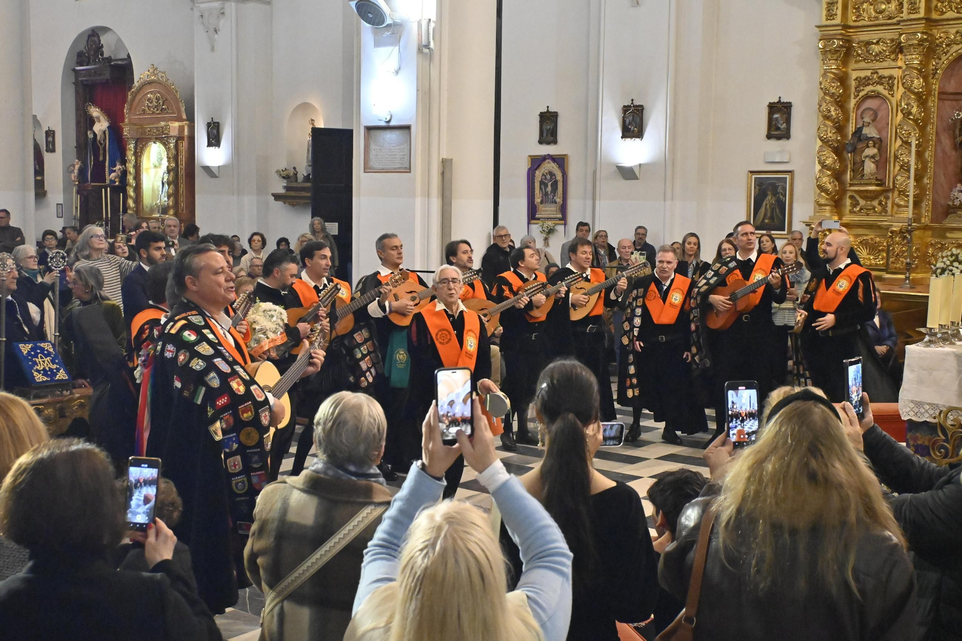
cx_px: 481
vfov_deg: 30.8
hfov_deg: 45.0
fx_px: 1162
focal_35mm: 44
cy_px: 320
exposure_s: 1/125
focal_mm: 29
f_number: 6.3
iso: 6400
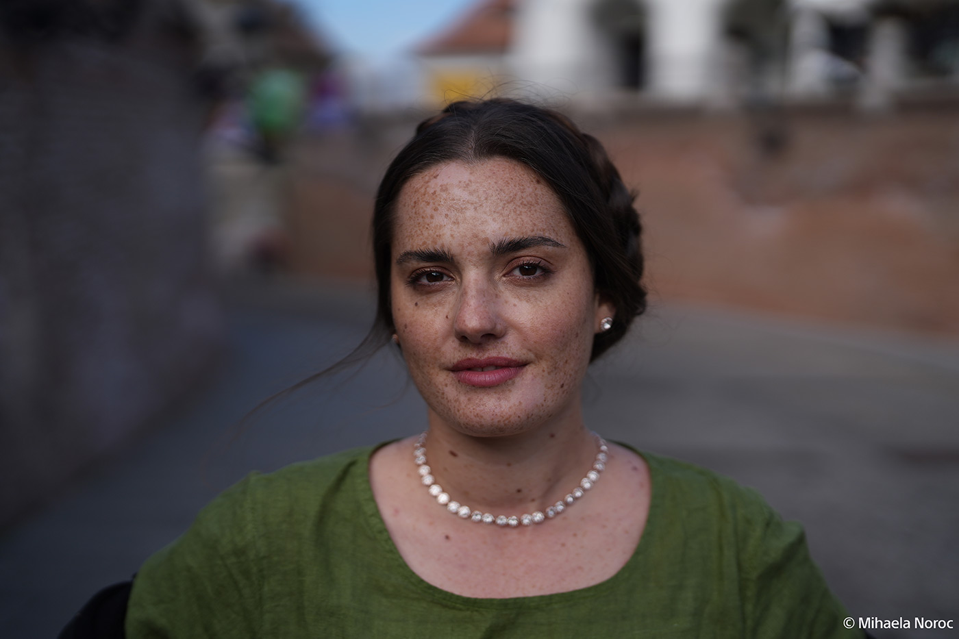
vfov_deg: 27.0
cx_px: 480
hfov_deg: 39.6
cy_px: 320
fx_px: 1332
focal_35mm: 50
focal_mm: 50
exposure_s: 1/6400
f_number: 1.6
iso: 100
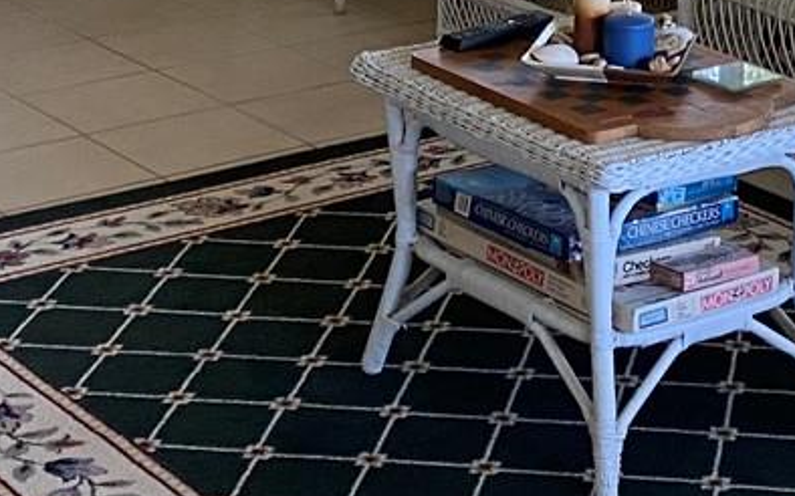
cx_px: 656
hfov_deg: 18.4
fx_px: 2426
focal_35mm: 112
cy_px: -208
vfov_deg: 11.3
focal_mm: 4.25
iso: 100
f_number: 1.8
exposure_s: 1/60
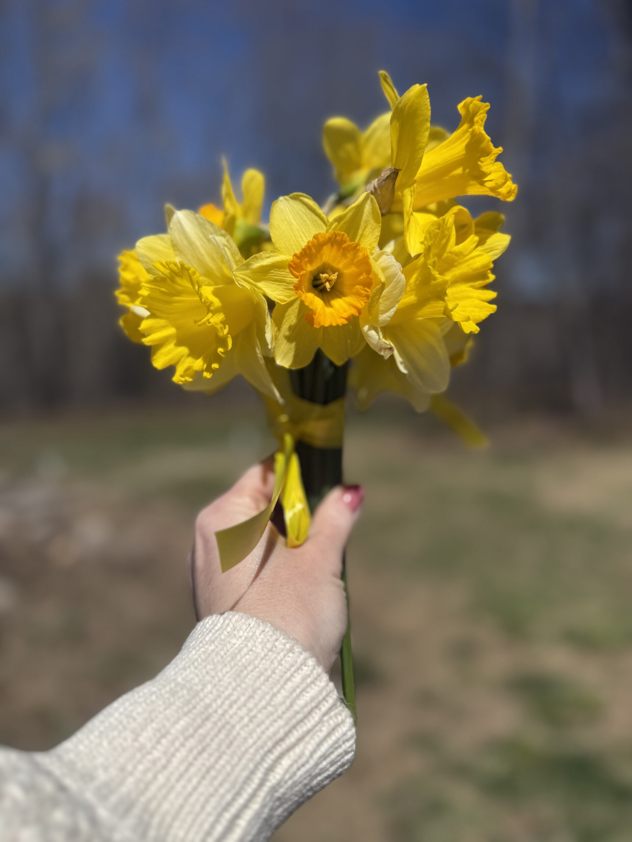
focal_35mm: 24
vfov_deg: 71.6
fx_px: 584
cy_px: 421
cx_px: 316
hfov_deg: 56.8
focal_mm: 6.76
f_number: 1.78
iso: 80
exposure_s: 1/10309
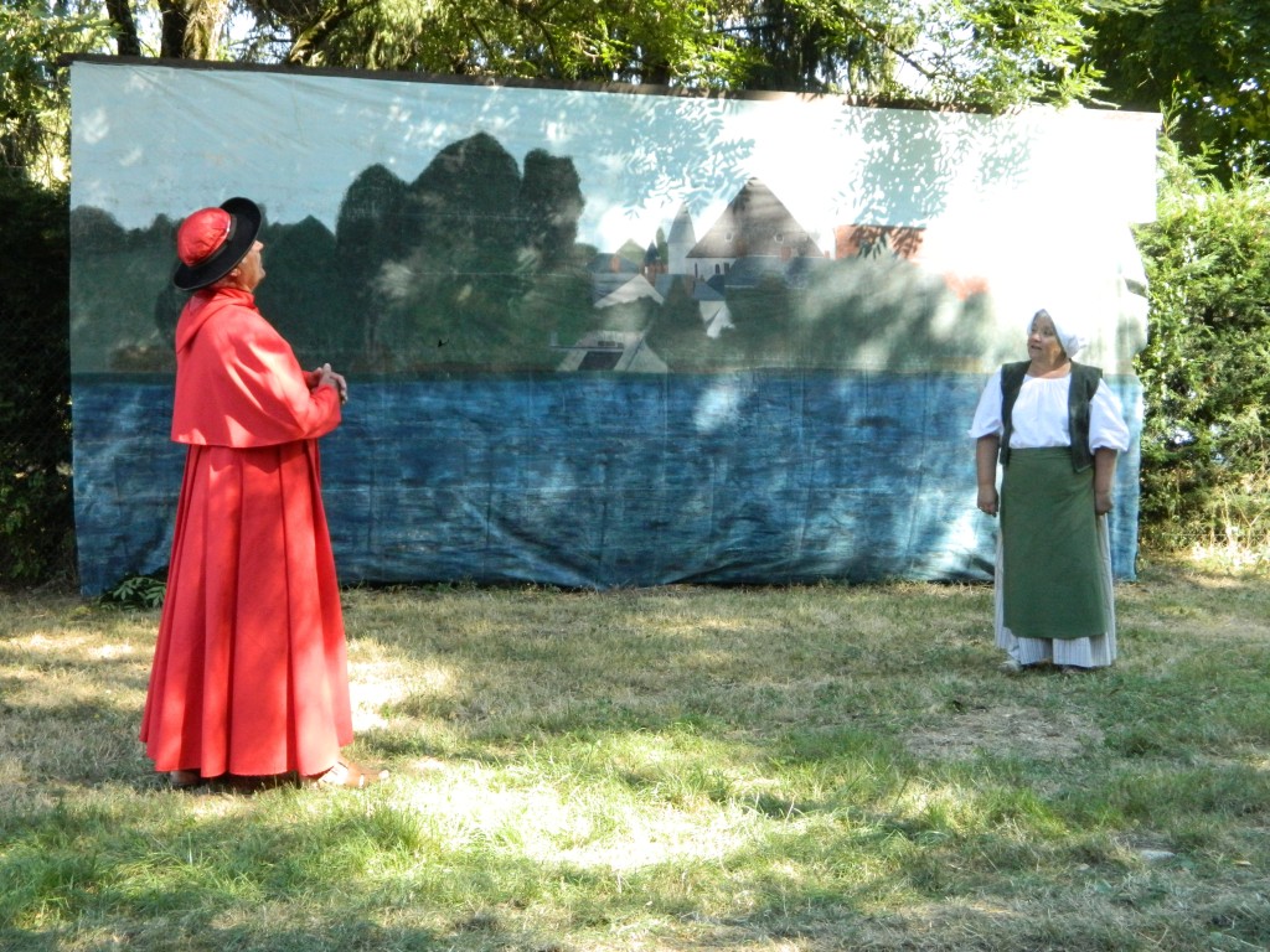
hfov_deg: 40.4
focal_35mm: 47
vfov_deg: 30.9
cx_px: 635
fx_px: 1724
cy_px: 476
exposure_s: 1/320
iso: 400
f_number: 3.6
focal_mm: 8.4
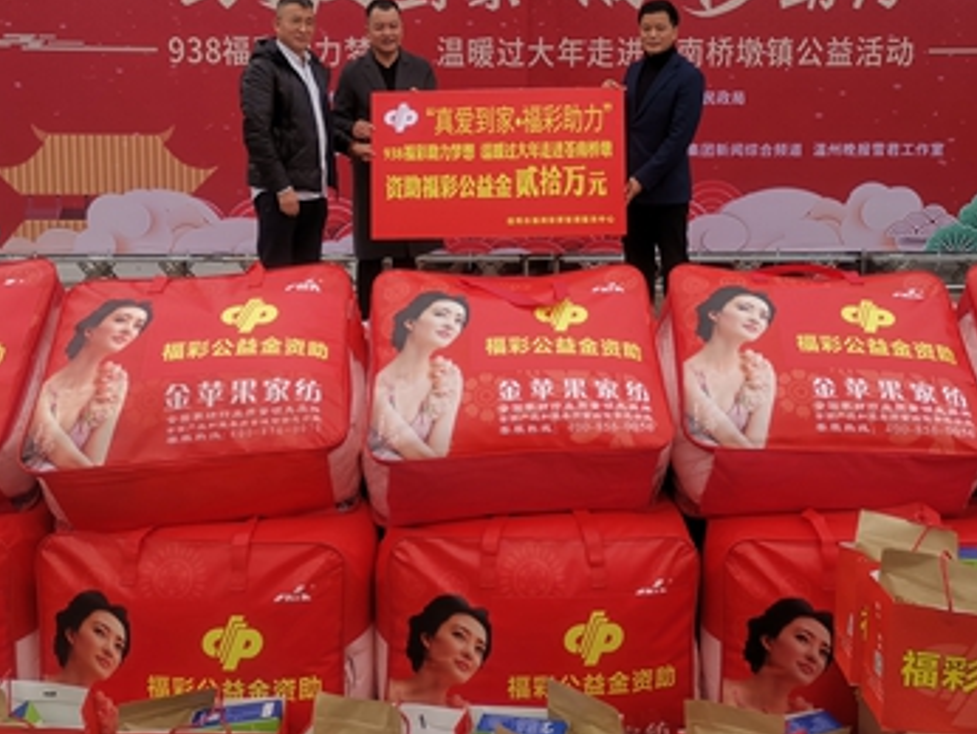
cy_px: 207
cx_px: 520
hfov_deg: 47.8
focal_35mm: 39
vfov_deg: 36.2
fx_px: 1101
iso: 50
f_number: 1.8
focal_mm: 4.75
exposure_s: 1/1120
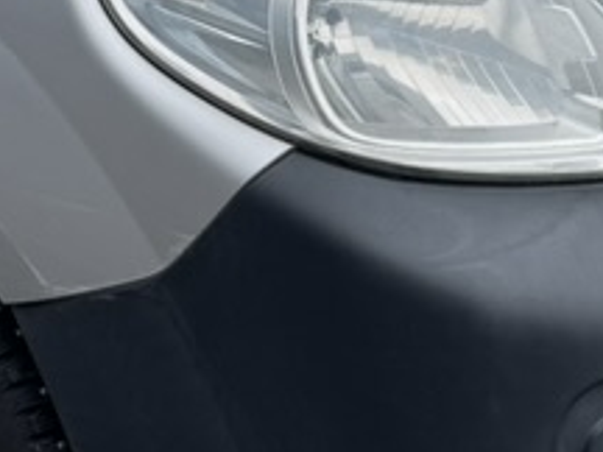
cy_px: 56
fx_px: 1986
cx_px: 285
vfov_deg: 12.9
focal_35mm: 114
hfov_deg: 17.3
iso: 80
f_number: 1.78
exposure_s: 1/1456
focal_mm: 6.76
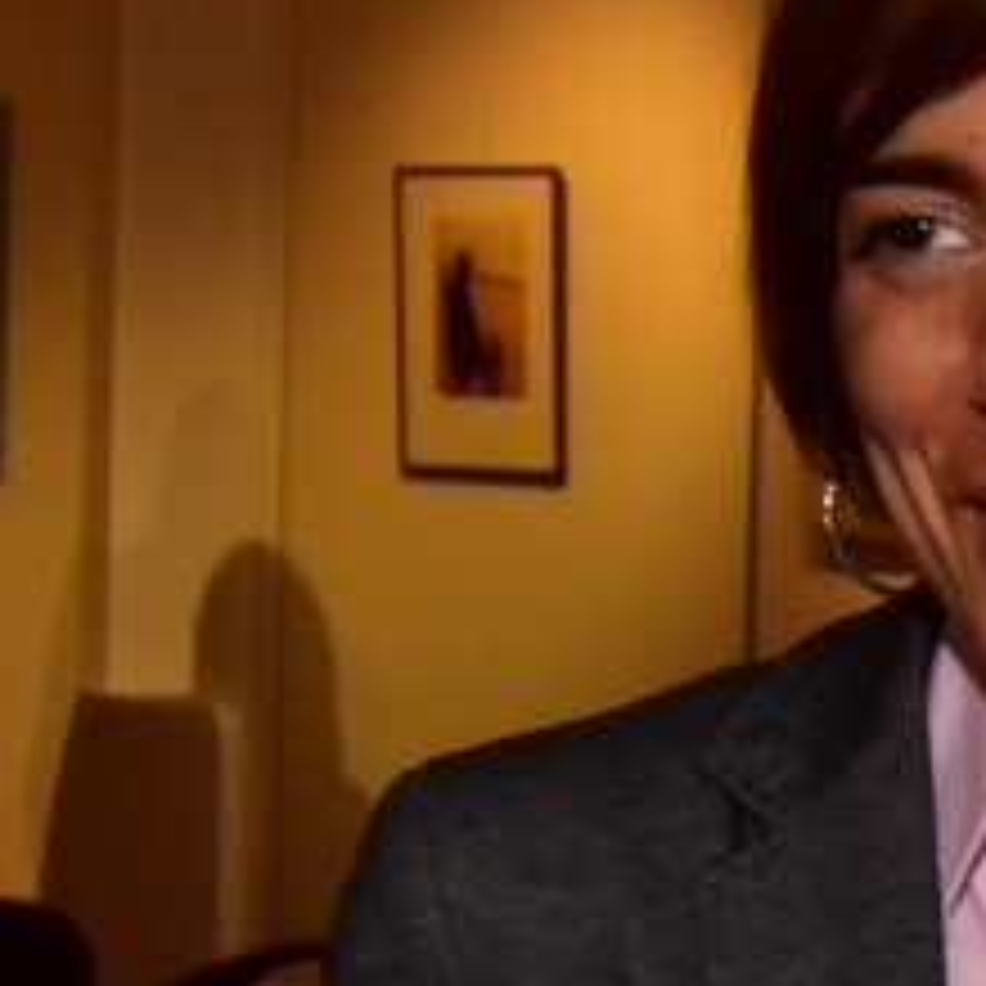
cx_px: 2157
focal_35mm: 161
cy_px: 1171
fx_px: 5188
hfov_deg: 9.9
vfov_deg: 10.7
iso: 1250
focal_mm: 24
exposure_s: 1/160
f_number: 5.6
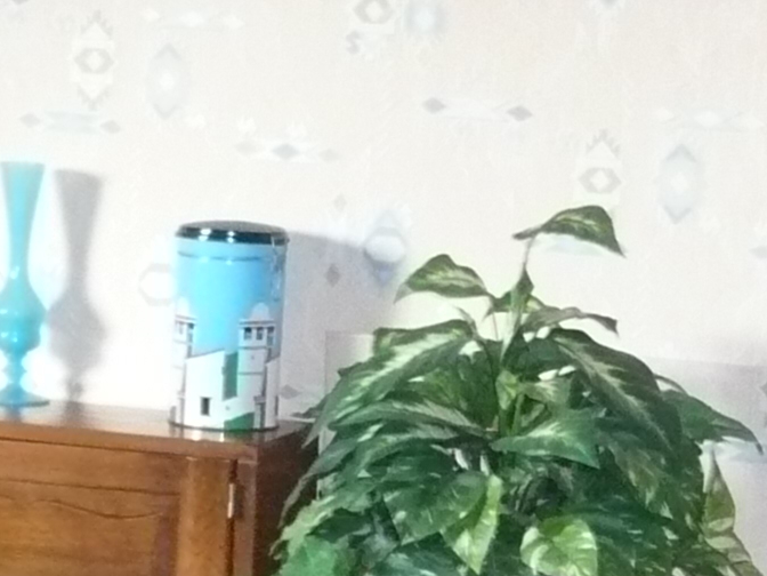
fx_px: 3545
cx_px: 428
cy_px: 602
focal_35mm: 160
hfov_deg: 12.3
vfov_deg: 9.2
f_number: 2.8
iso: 400
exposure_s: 1/30
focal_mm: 5.8
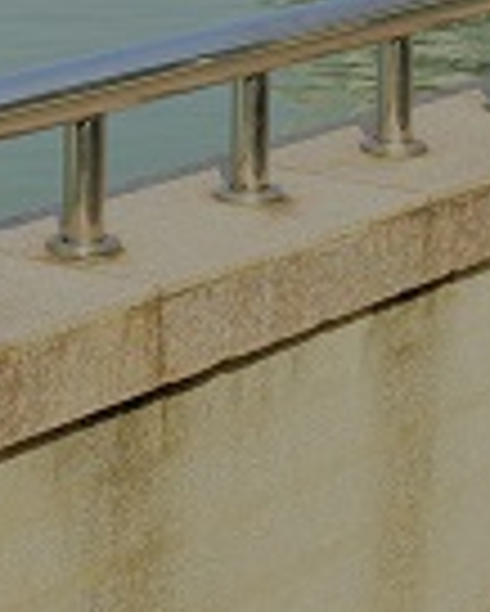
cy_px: -274
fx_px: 2318
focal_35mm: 128
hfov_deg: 11.0
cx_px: -468
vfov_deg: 14.2
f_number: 9
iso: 200
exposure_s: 1/160
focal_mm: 31
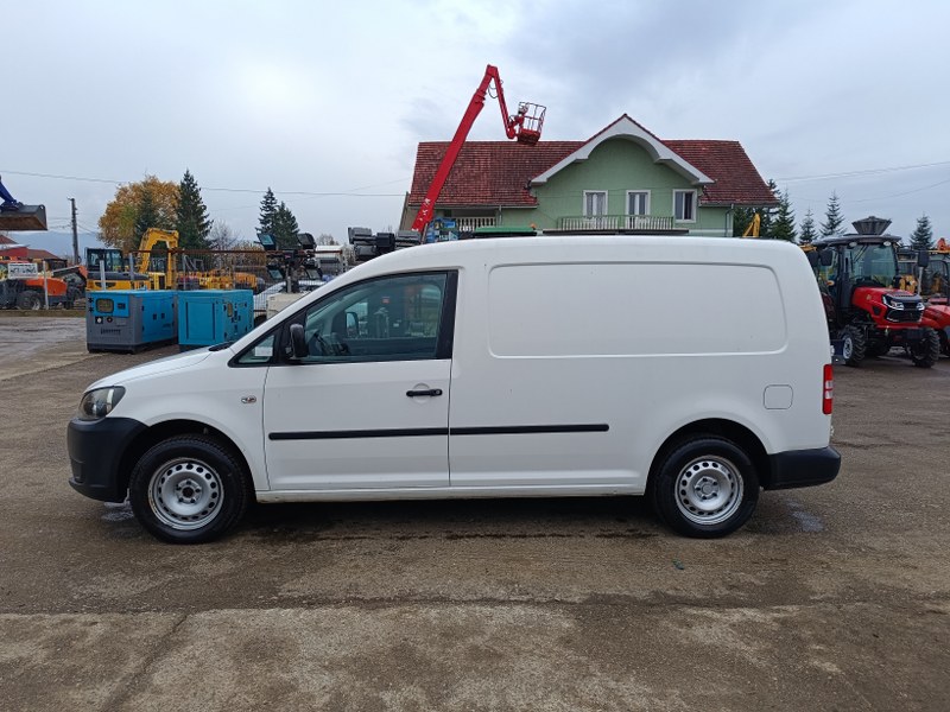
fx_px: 659
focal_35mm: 24
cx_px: 475
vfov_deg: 56.8
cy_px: 356
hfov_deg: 71.6
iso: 52
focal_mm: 5.59
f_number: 1.88
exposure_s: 1/463
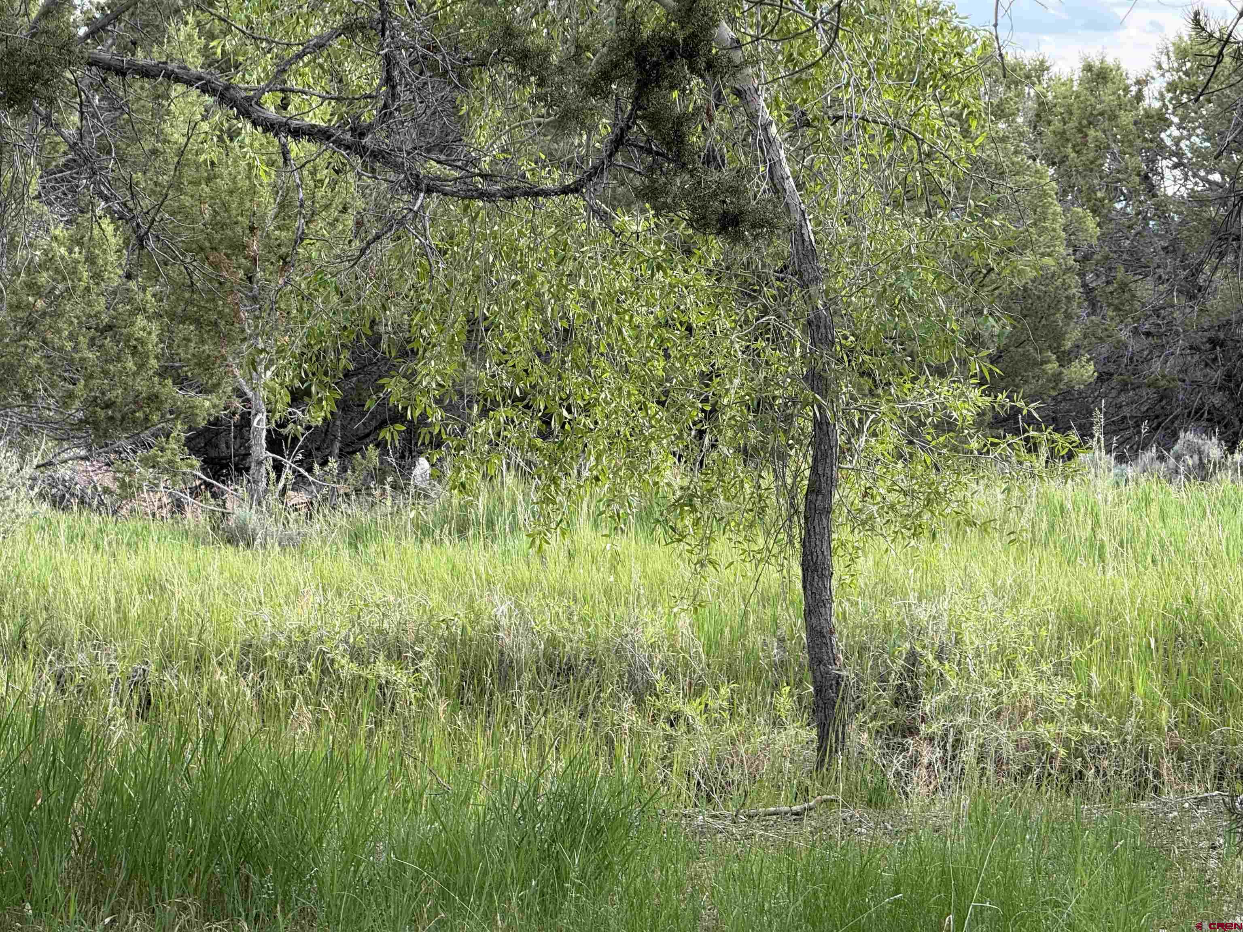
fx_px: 4309
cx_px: 622
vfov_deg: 12.3
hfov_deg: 16.4
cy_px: 466
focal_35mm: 120
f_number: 2.8
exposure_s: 1/127
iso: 64
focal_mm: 15.66
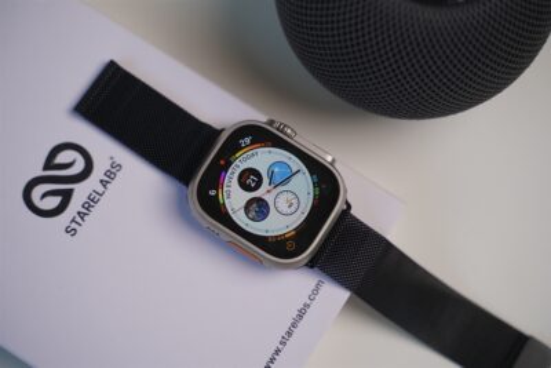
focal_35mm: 68
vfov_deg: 20.0
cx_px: 276
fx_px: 1041
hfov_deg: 29.6
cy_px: 184
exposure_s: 1/160
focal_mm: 68
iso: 400
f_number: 4
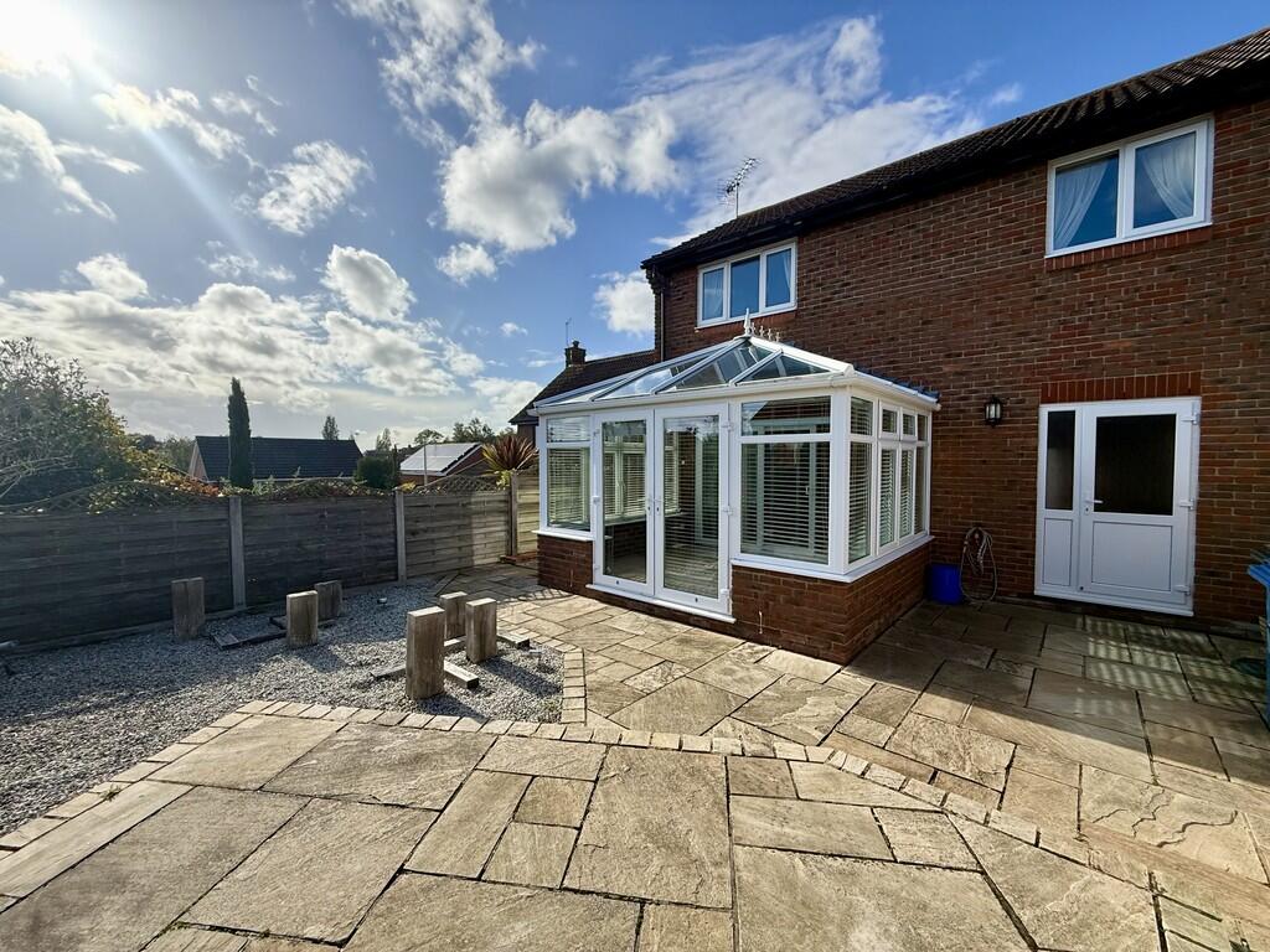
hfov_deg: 102.1
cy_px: 476
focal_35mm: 14
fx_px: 514
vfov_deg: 85.7
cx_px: 635
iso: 80
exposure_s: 1/3125
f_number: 2.2
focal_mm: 2.22
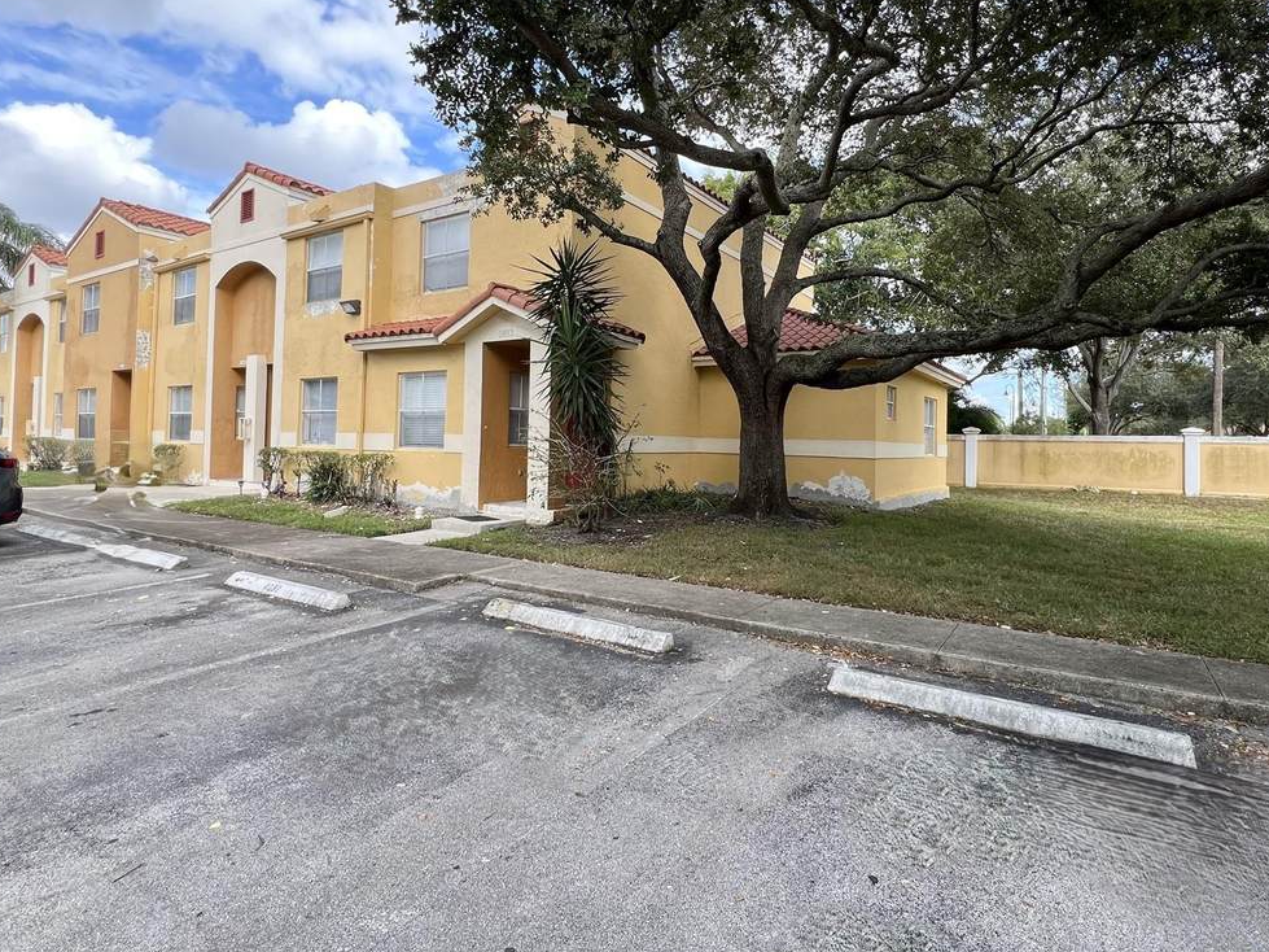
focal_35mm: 17
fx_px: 623
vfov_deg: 74.5
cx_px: 686
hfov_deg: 90.8
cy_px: 424
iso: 32
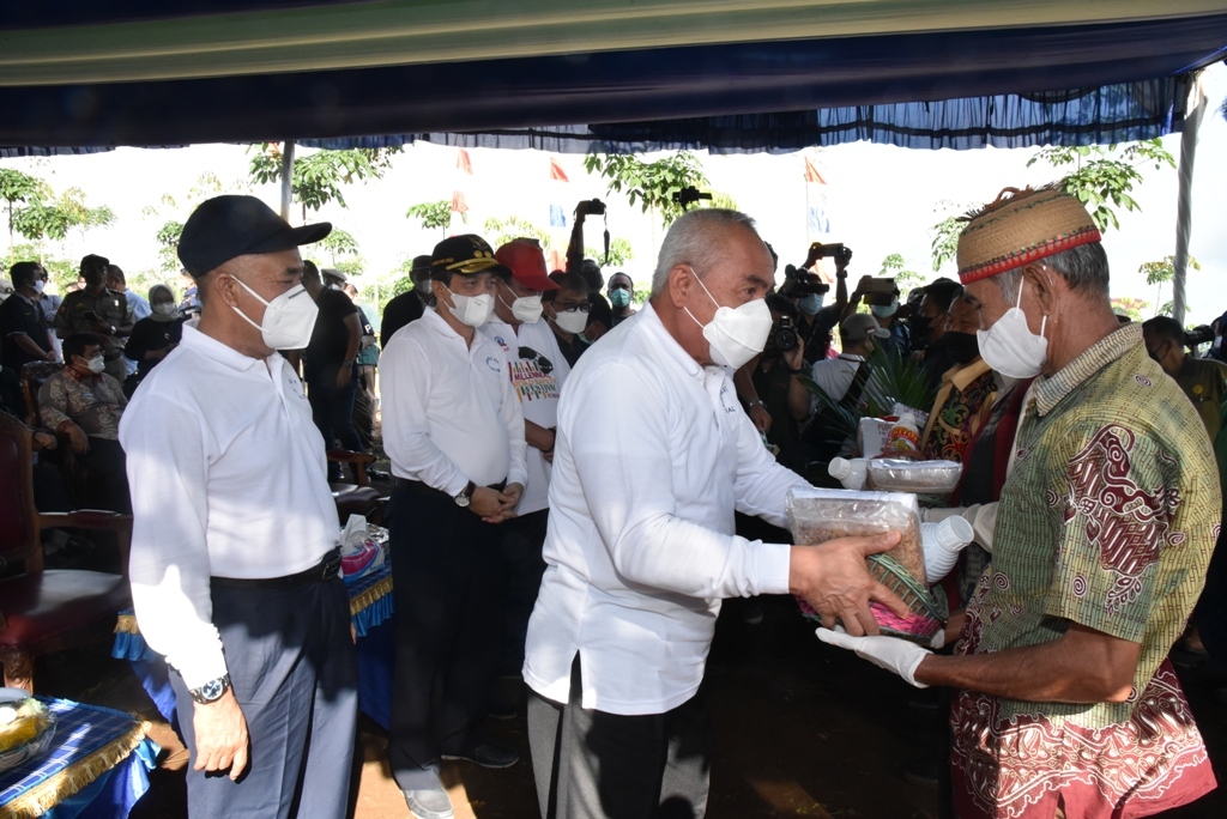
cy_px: 410
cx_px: 614
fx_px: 818
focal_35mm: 24
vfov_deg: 53.2
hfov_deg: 73.7
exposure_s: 1/200
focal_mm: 24
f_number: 22
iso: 3200
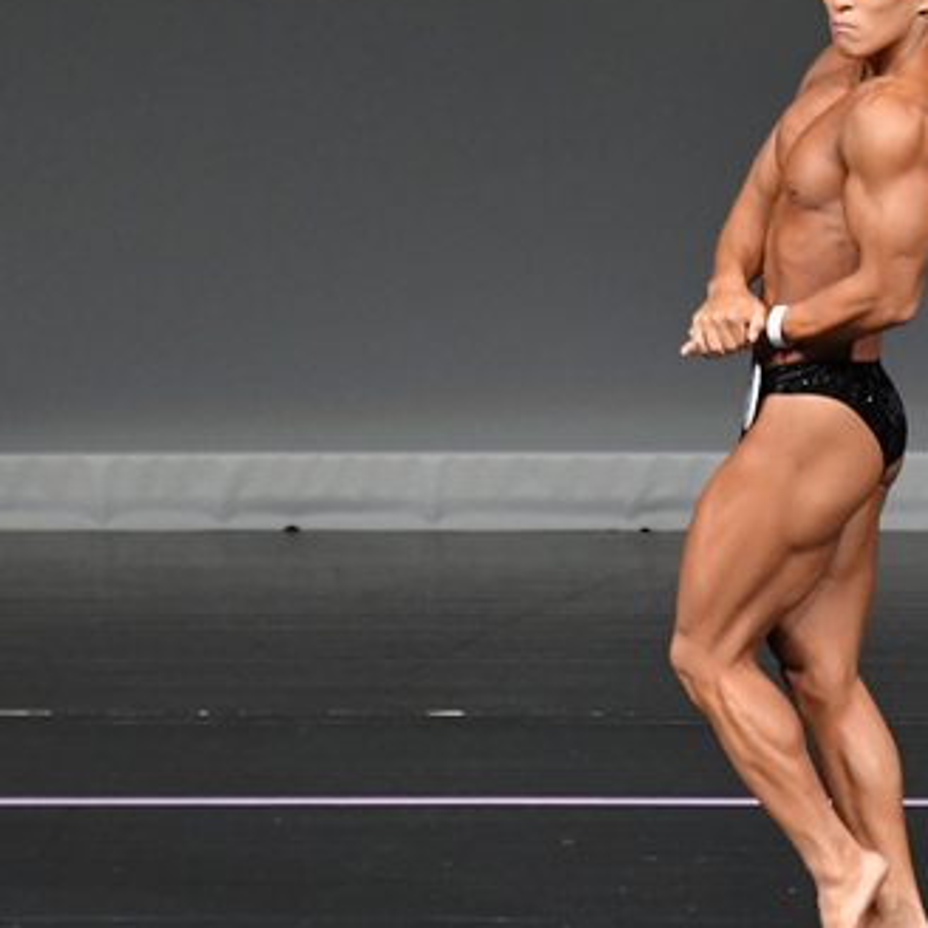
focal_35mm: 632
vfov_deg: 2.8
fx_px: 19169
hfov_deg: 2.8
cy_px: 371
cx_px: 825
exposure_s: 1/400
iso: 4000
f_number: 5.6
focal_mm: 210
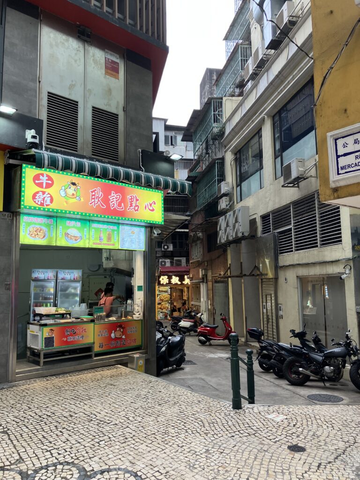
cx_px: 180
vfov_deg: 63.4
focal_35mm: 28
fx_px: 388
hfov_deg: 49.7
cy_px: 240
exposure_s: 1/100
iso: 80
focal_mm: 3.99
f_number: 1.8
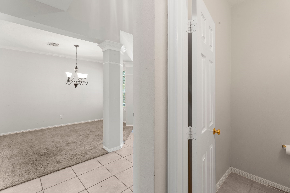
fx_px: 129
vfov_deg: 73.6
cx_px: 162
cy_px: 89
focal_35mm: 16
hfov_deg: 96.3
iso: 640
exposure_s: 1/6
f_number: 8
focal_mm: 14
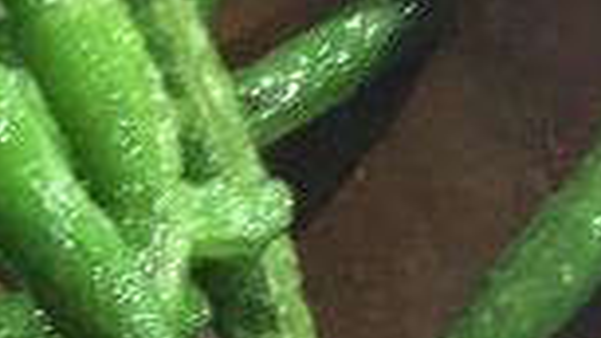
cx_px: -581
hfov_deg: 13.0
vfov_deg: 8.3
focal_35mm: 145
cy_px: 269
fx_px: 2310
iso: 320
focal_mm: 4.15
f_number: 2.2
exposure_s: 1/17
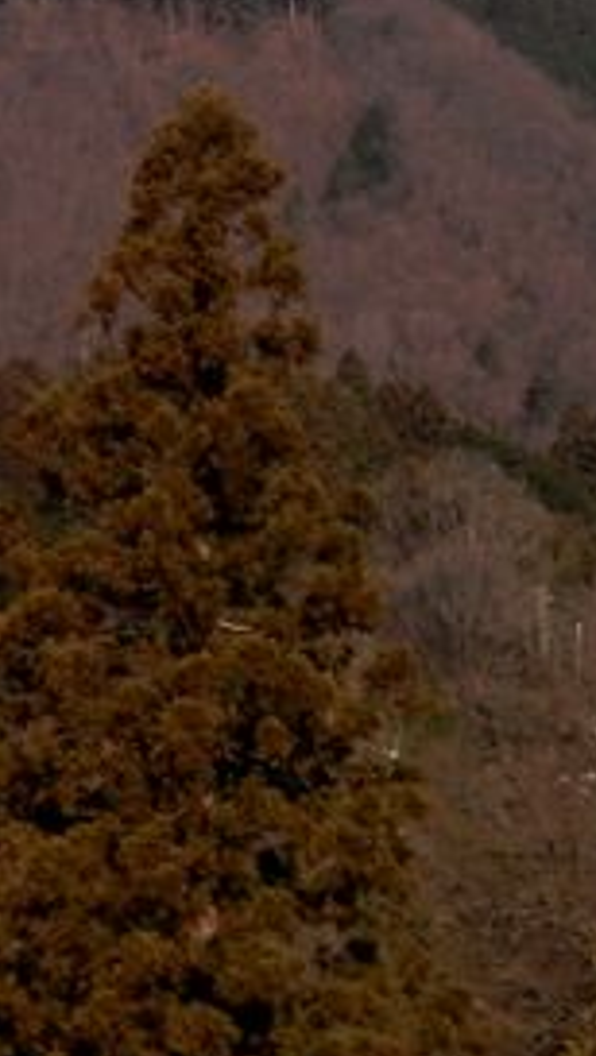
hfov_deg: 4.3
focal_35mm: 281
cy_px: 143
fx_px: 7878
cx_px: -375
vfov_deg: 7.7
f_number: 4.8
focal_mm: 15.8
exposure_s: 1/500
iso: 80
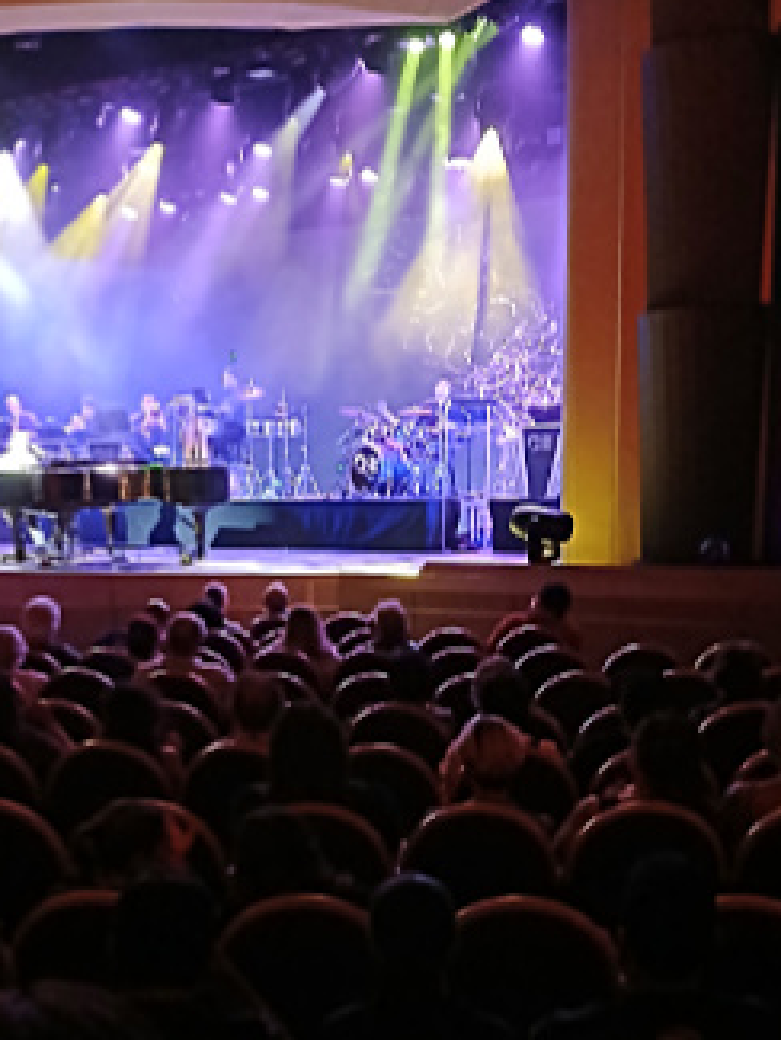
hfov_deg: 35.7
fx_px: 1203
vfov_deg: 45.6
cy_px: 739
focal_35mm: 40
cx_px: 285
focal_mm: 4
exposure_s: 1/15
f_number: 1.8
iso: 1250
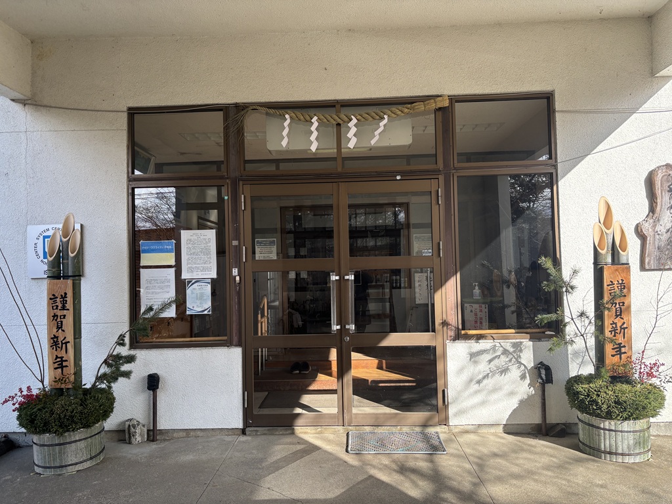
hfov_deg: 67.3
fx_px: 505
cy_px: 252
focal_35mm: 26
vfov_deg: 53.1
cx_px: 336
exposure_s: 1/512
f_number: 1.6
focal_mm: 5.96
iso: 50
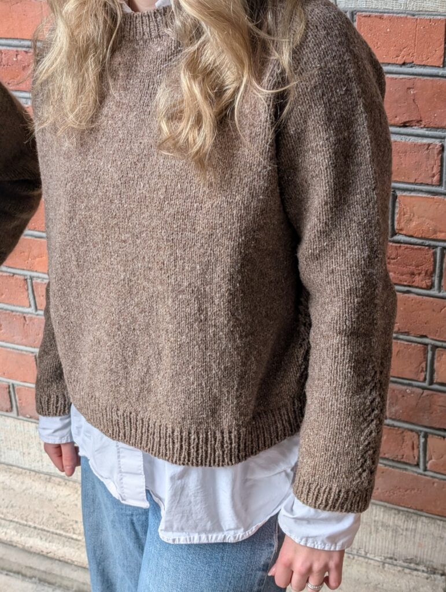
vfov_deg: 38.9
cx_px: 223
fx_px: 840
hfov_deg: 29.7
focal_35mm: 49
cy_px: 296
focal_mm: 6.9
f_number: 1.68
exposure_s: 1/86.7
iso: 143
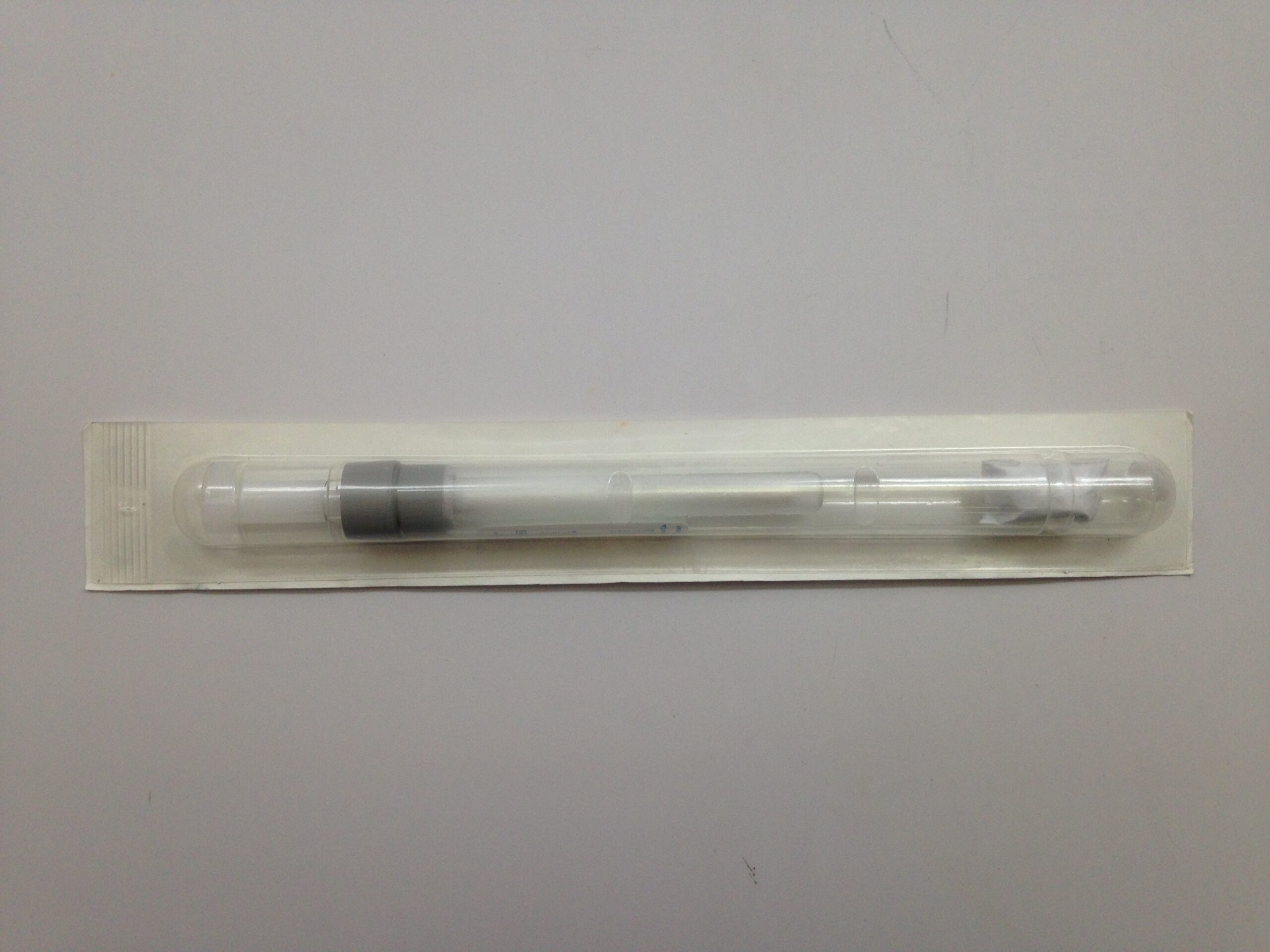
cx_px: 635
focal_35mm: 33
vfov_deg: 42.9
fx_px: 1211
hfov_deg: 55.4
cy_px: 476
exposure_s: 1/120
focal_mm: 4.12
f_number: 2.4
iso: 80
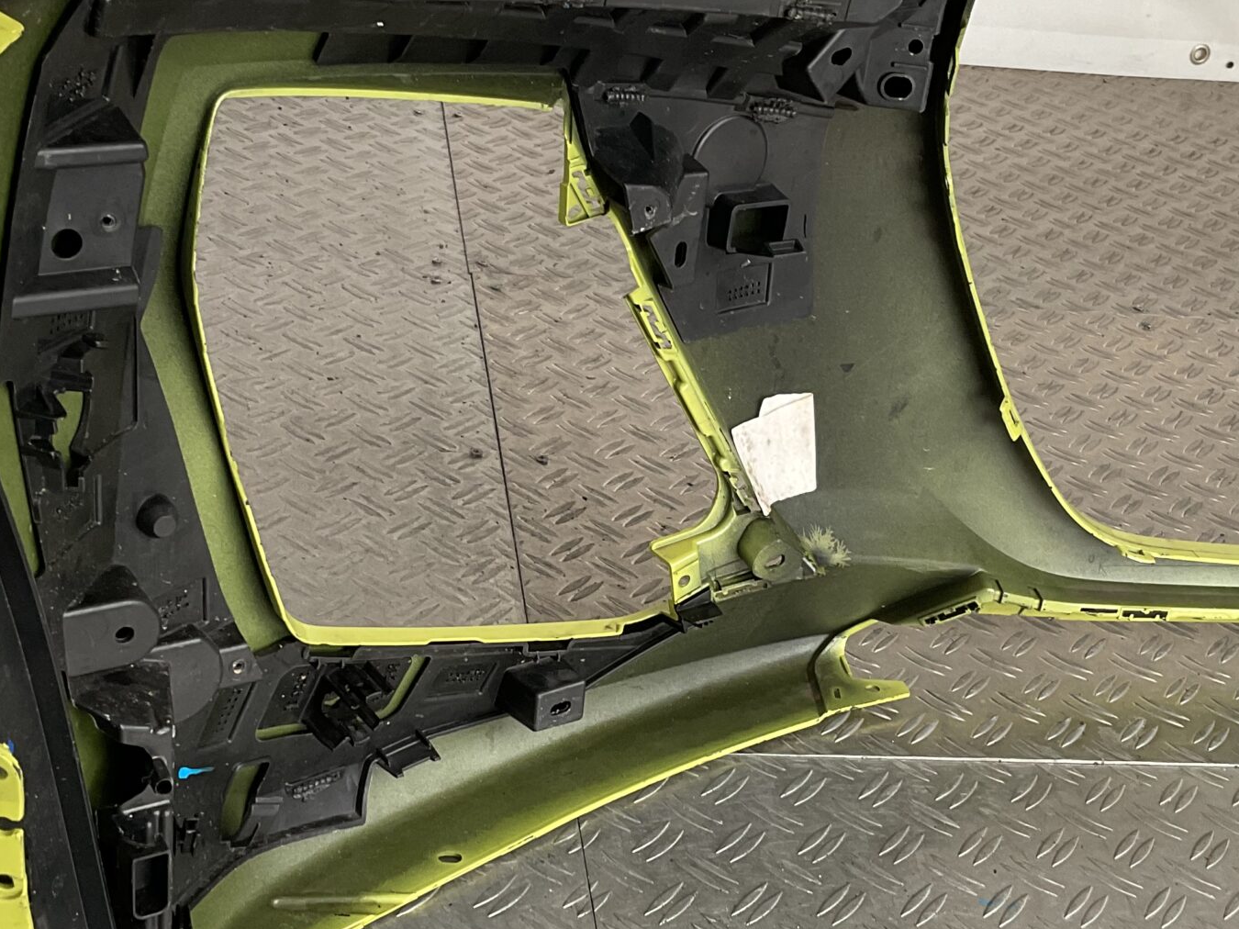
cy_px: 527
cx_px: 674
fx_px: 1968
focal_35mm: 55
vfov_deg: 26.5
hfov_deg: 34.9
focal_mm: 3
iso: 50
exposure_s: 1/50
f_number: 1.8
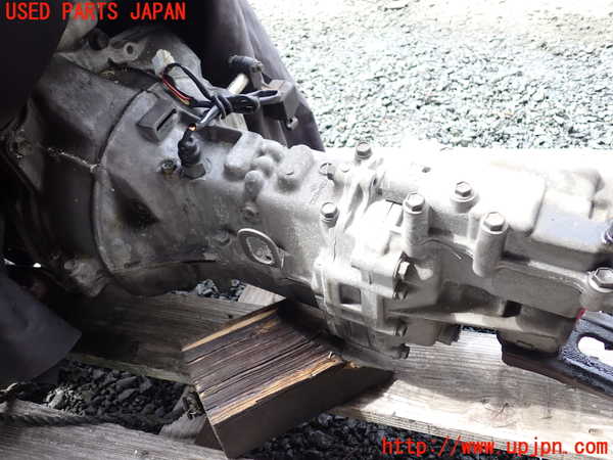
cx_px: 306
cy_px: 230
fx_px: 531
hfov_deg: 60.0
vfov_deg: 46.8
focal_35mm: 30
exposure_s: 1/160
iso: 100
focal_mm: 5.4
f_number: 2.3
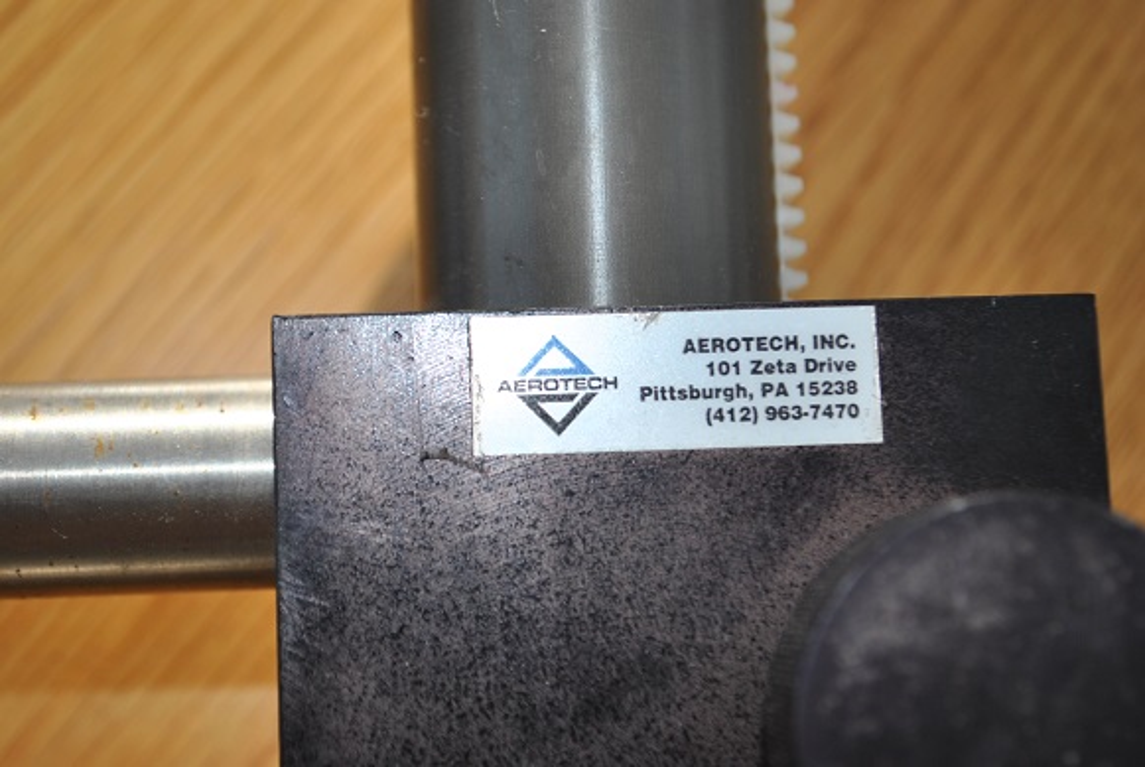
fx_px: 1911
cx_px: 572
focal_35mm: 60
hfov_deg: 33.4
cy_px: 384
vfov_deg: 22.7
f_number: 5.3
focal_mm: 40
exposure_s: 1/125
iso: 100
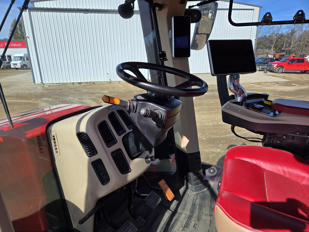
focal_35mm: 23
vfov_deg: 58.9
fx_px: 205
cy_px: 116
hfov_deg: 73.9
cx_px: 154
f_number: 1.8
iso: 25
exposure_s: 1/1437
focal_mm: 5.4
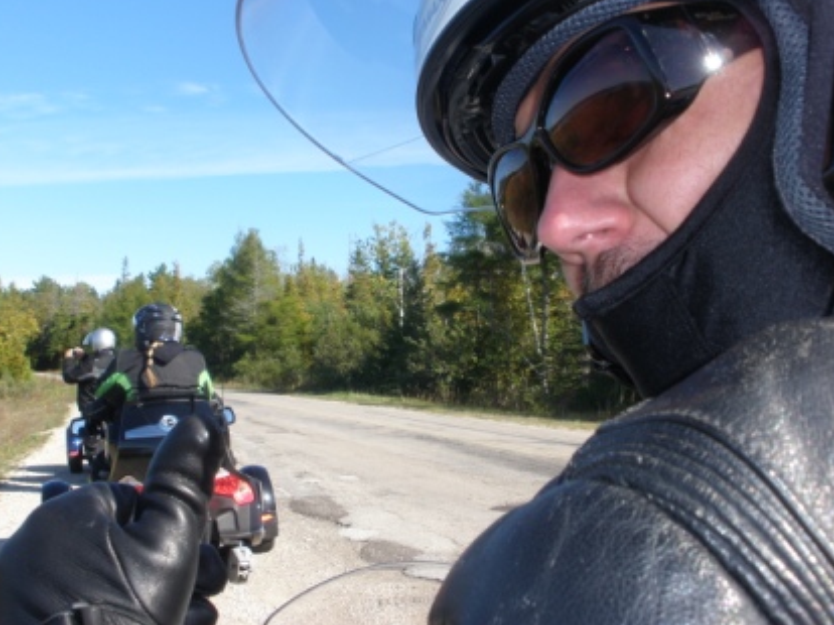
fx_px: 939
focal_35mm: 39
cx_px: 389
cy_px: 288
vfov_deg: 36.8
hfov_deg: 47.9
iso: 64
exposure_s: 1/160
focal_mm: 6.3
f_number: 5.6
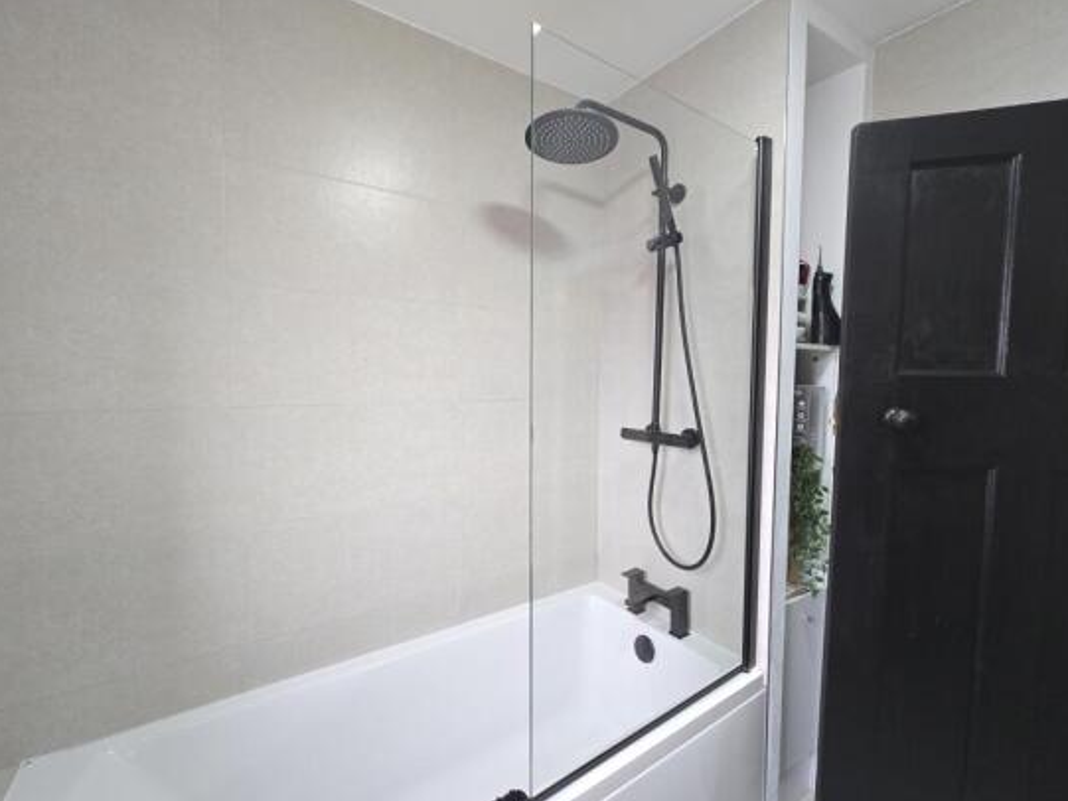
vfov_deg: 85.7
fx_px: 432
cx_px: 532
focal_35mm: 14
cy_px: 411
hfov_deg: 102.1
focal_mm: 2.2
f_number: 2.2
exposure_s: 1/50
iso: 320
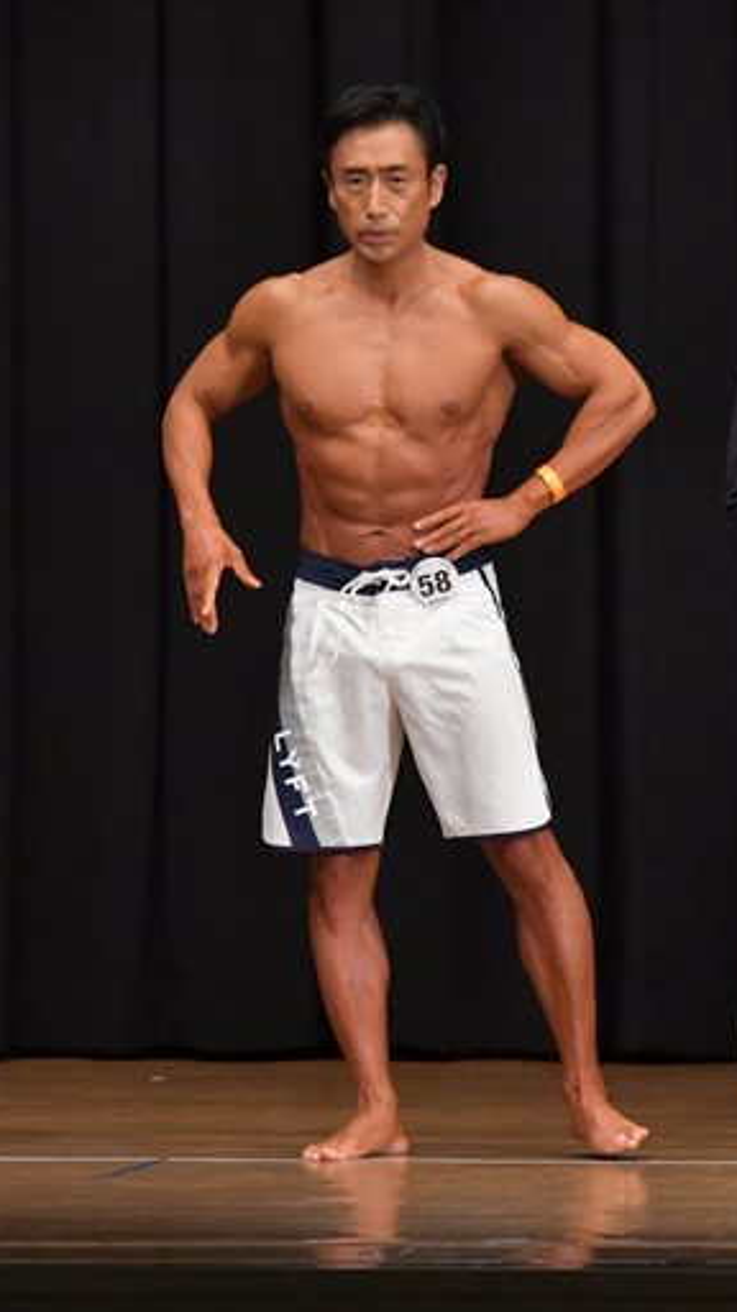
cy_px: 657
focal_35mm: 356
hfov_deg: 3.4
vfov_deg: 6.1
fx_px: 12386
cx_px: 654
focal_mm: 150
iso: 6400
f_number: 5.6
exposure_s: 1/400
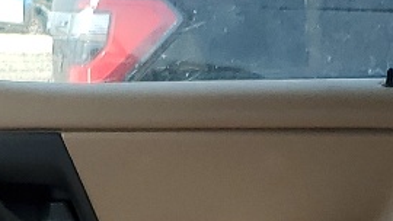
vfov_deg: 6.9
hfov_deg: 12.7
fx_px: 1751
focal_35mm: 168
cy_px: 477
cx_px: 9
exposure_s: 1/1000
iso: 50
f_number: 1.5
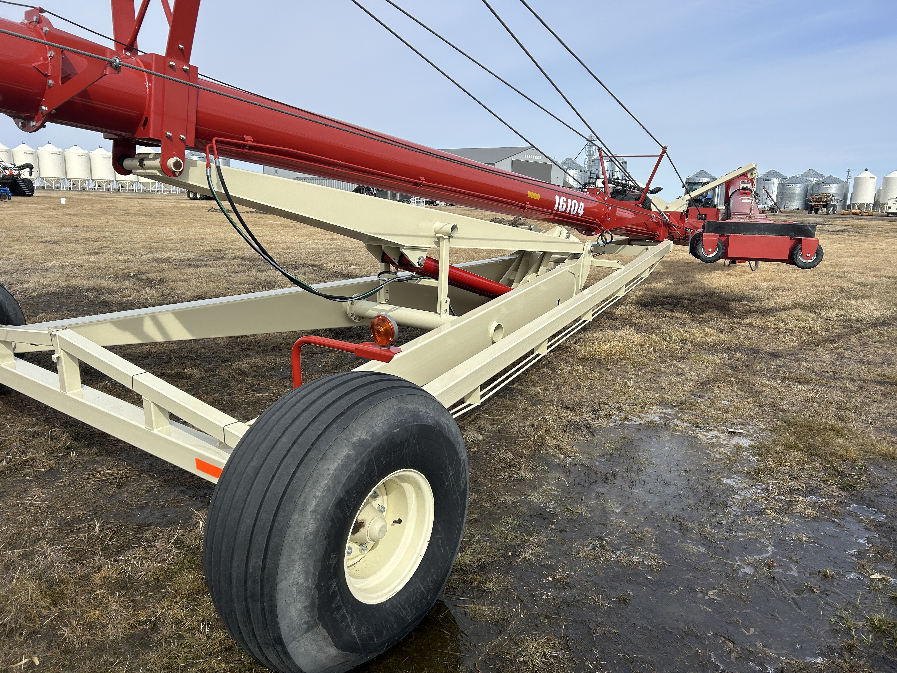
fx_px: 674
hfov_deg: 67.3
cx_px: 448
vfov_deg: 53.1
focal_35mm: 26
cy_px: 336
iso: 50
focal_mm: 5.7
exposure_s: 1/4274
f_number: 1.5
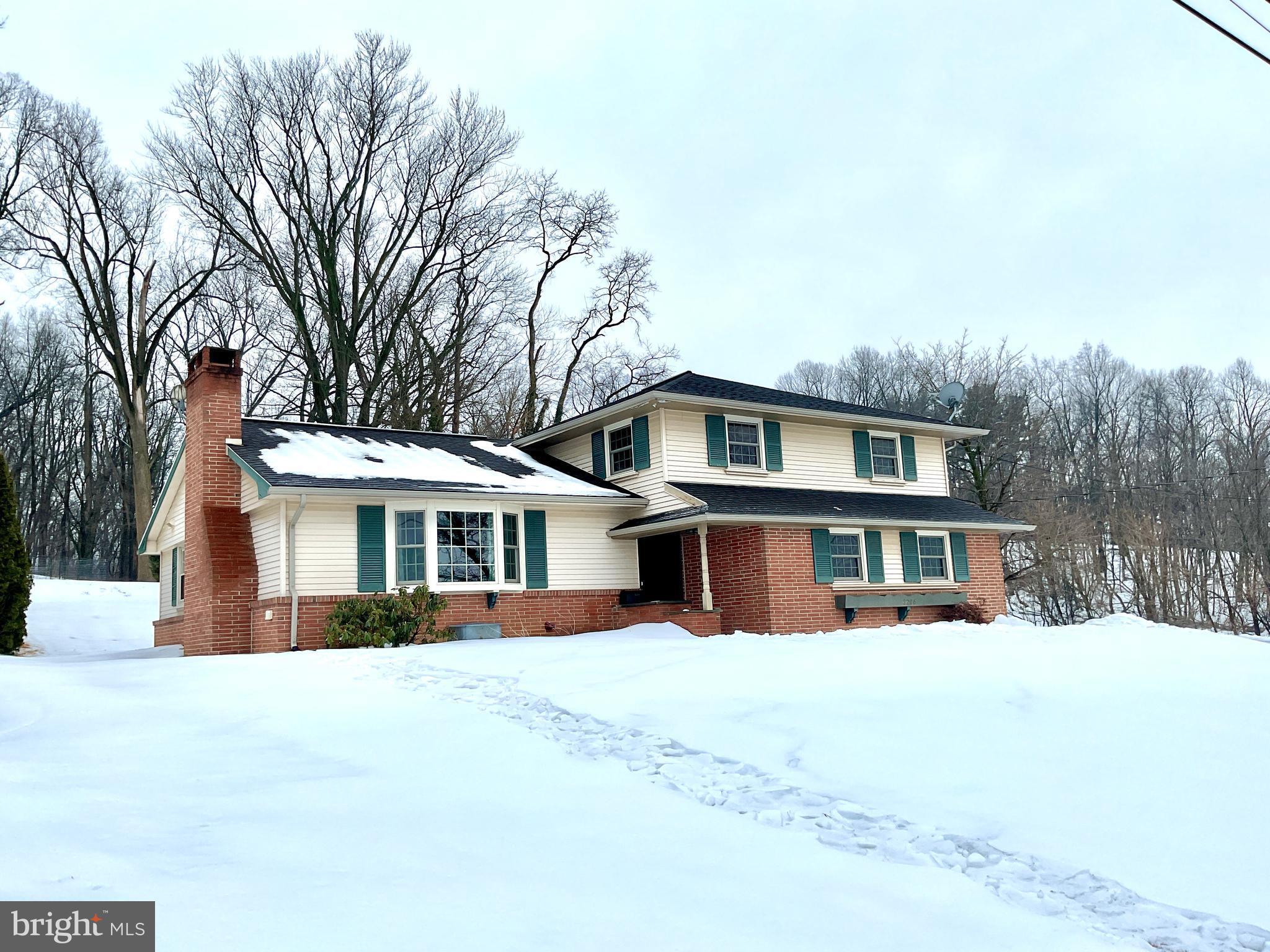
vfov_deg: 48.2
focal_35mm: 29
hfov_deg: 61.7
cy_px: 476
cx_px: 635
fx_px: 1064
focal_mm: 3
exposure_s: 1/770
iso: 16
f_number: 1.8
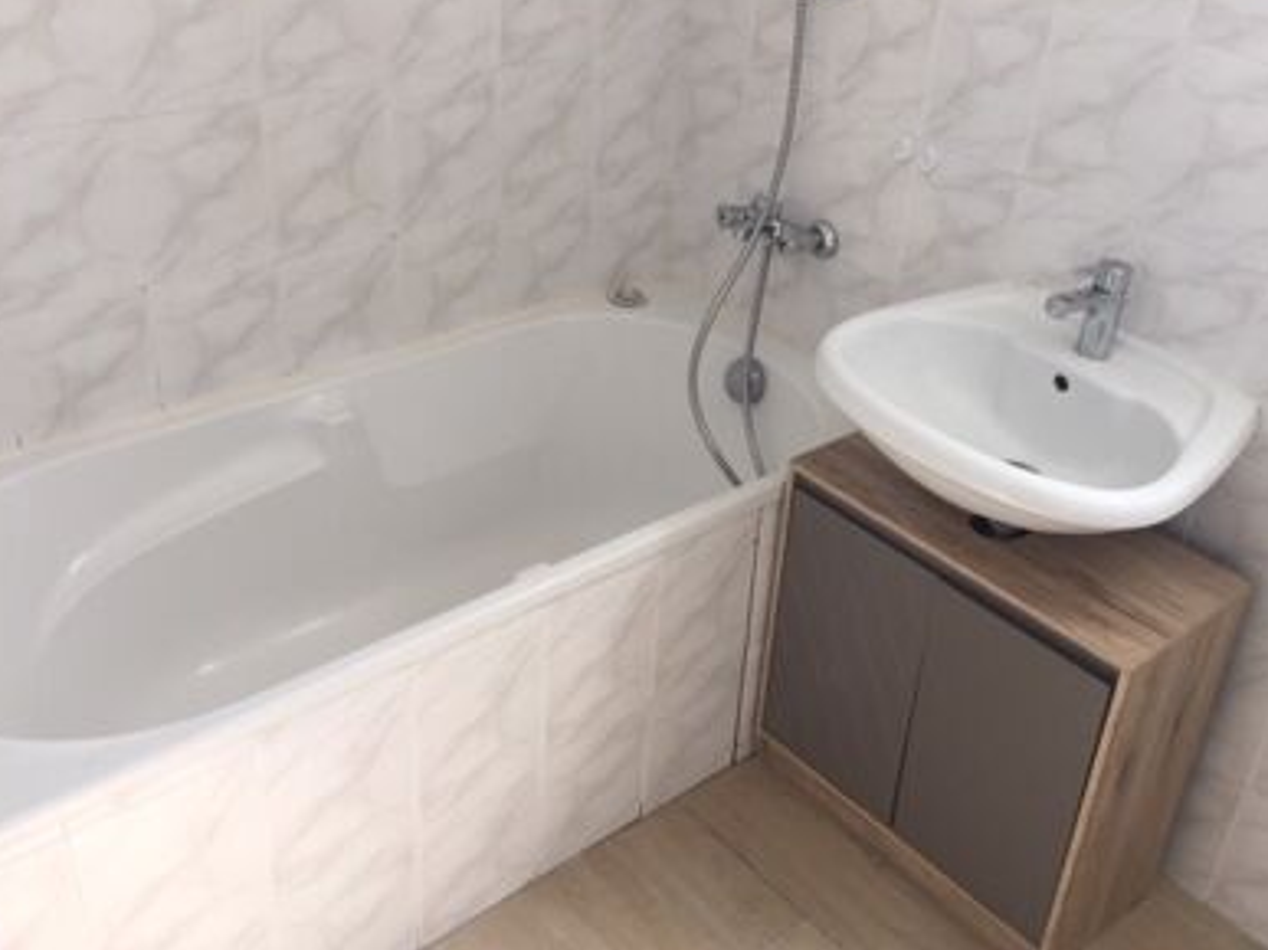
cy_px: 442
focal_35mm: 36
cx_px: 763
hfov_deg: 51.0
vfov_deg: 39.6
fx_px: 1318
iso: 32
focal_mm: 4.15
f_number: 2.2
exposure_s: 1/50
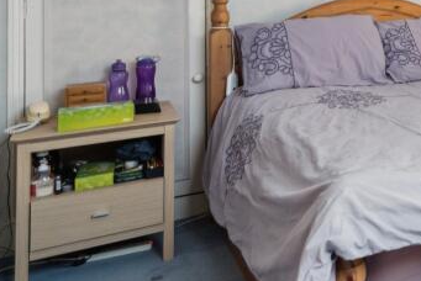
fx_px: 562
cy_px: -23
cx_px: 598
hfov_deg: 29.3
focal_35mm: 48
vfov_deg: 26.1
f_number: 5
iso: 640
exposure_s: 1/100
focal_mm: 16
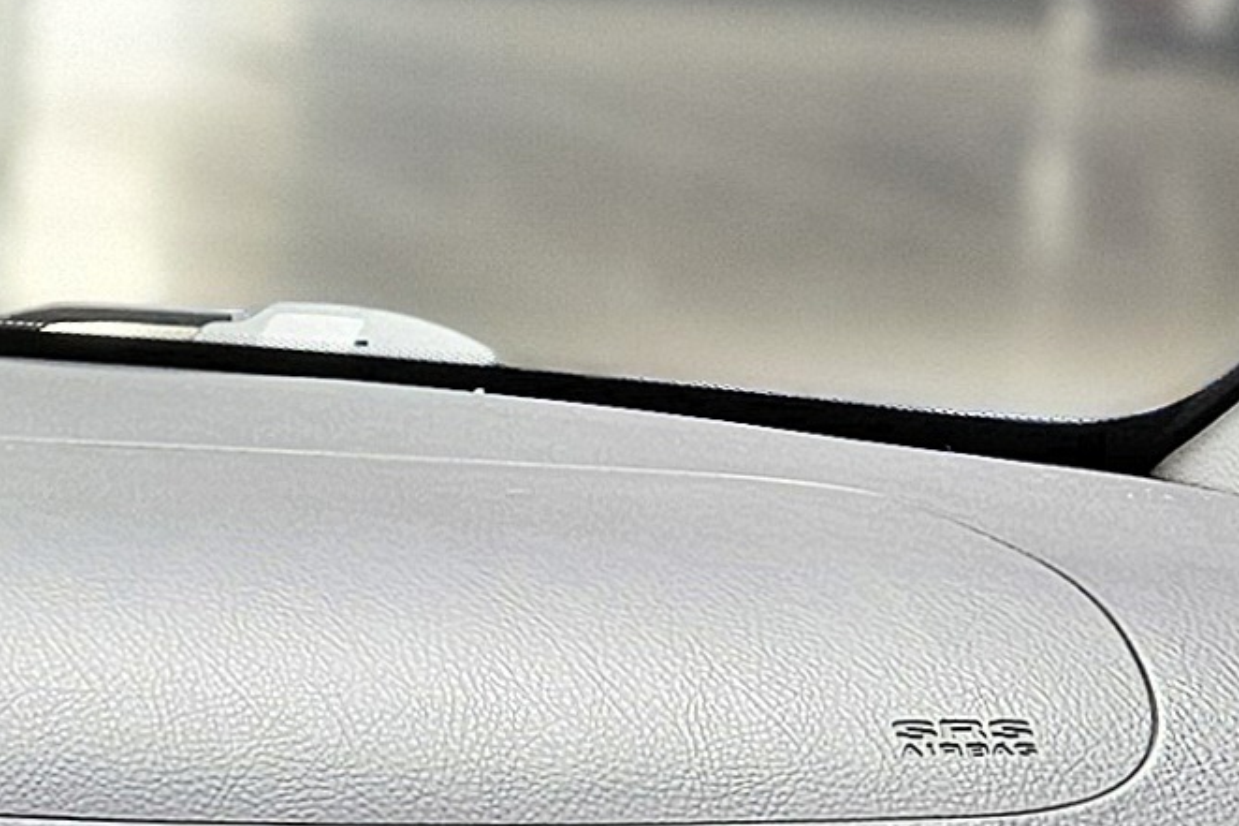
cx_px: -1392
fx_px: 4920
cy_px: 1072
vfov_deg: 9.4
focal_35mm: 143
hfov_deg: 12.3
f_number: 1.8
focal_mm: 5.4
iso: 125
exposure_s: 1/101
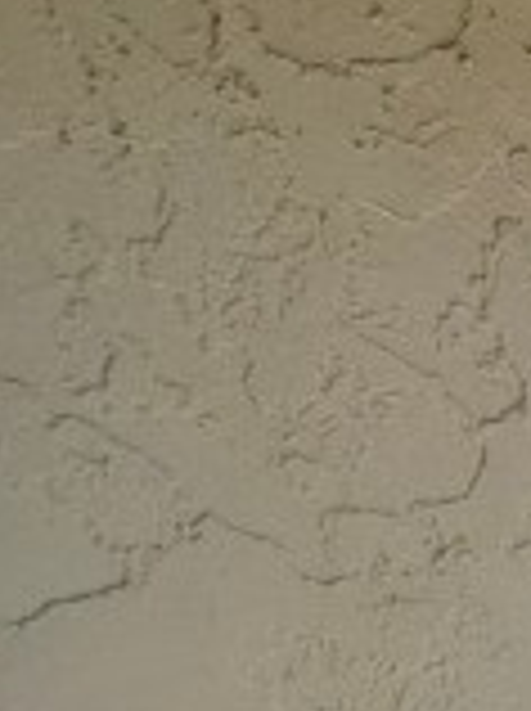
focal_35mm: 91
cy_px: 837
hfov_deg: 8.3
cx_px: 2106
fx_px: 1866
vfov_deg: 20.3
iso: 50
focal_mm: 2.22
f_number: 2.2
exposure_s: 1/2451
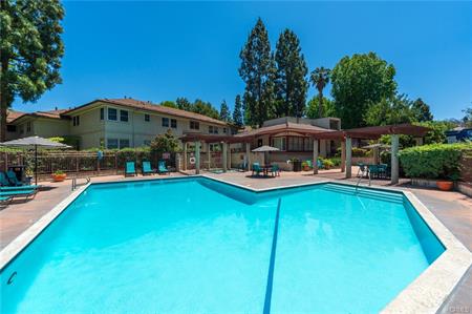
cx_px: 236
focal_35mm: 14
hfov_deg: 104.3
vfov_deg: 81.1
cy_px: 157
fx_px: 183
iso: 100
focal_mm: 14
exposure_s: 1/800
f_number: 7.1
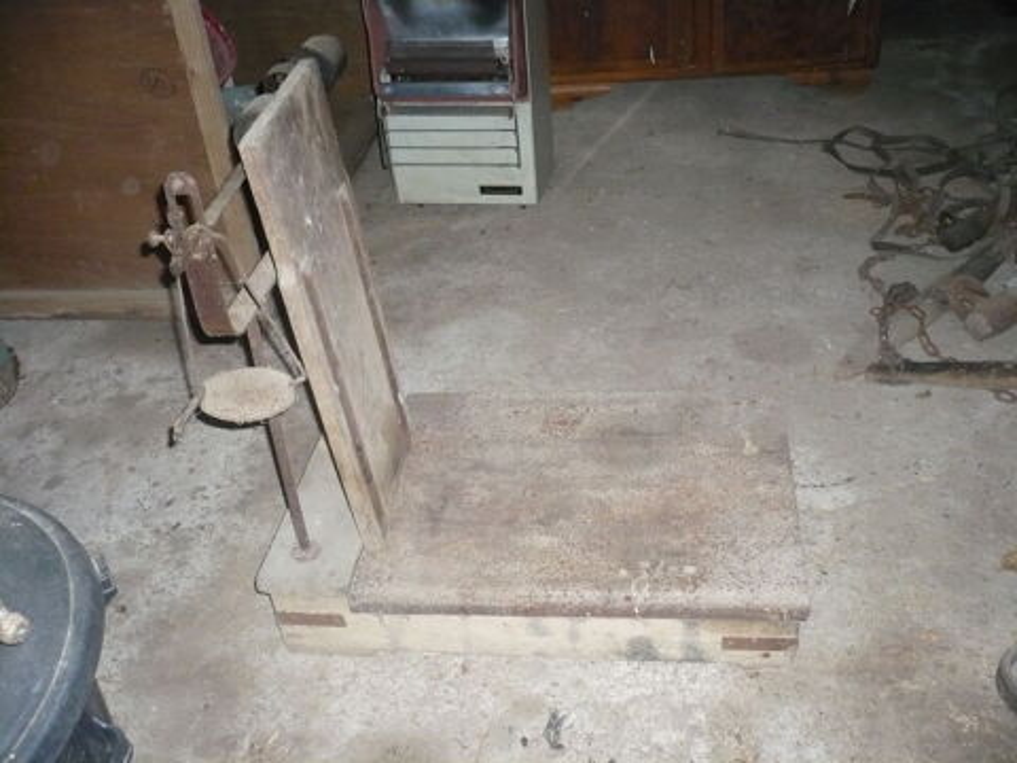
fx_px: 1028
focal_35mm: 35
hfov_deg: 52.6
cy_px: 382
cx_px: 508
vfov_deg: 40.7
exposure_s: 1/30
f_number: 2.8
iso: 400
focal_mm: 5.8
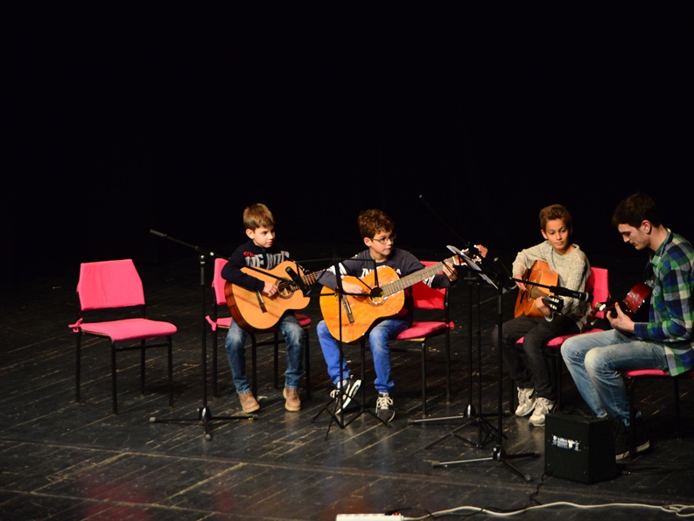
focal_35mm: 131
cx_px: 389
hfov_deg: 15.0
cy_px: 262
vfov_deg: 11.3
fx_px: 2627
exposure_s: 1/80
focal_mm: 120
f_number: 5.6
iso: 4000
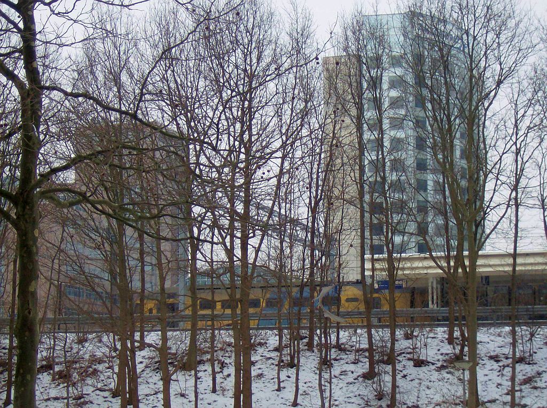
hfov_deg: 23.1
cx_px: 274
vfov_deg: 17.3
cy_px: 204
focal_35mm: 85
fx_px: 1340
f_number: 4.2
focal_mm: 14.1
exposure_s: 1/280
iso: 100
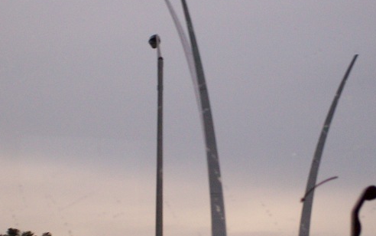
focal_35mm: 149
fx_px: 1528
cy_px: 125
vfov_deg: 8.8
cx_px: 233
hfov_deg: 14.0
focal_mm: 18
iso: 160
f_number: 4.8
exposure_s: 1/97.7
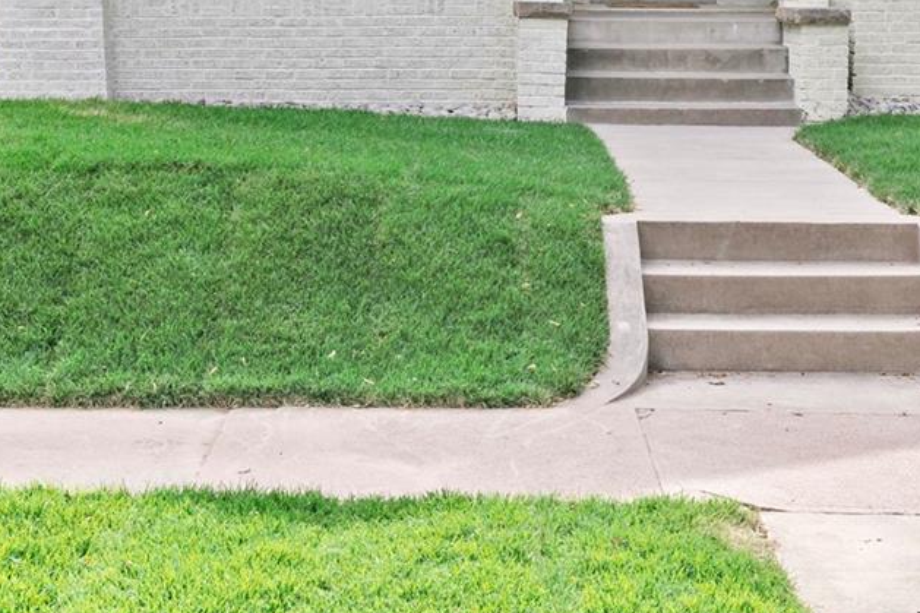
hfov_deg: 22.9
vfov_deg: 15.1
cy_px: -18
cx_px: 483
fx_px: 2274
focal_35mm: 89
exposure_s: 1/160
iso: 320
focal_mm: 35
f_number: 11
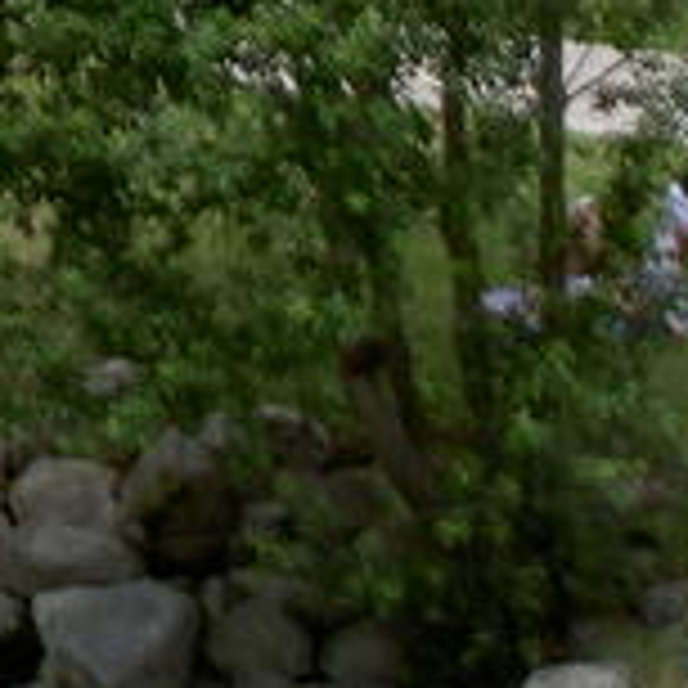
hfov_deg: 3.2
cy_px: -463
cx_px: -899
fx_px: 12188
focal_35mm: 542
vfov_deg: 3.2
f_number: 4.9
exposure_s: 1/320
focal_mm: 24
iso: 50
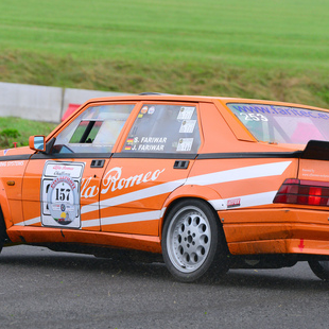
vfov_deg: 6.9
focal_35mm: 255
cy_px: 185
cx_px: 195
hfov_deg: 6.9
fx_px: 2742
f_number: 4.5
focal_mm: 155
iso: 1250
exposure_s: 1/500
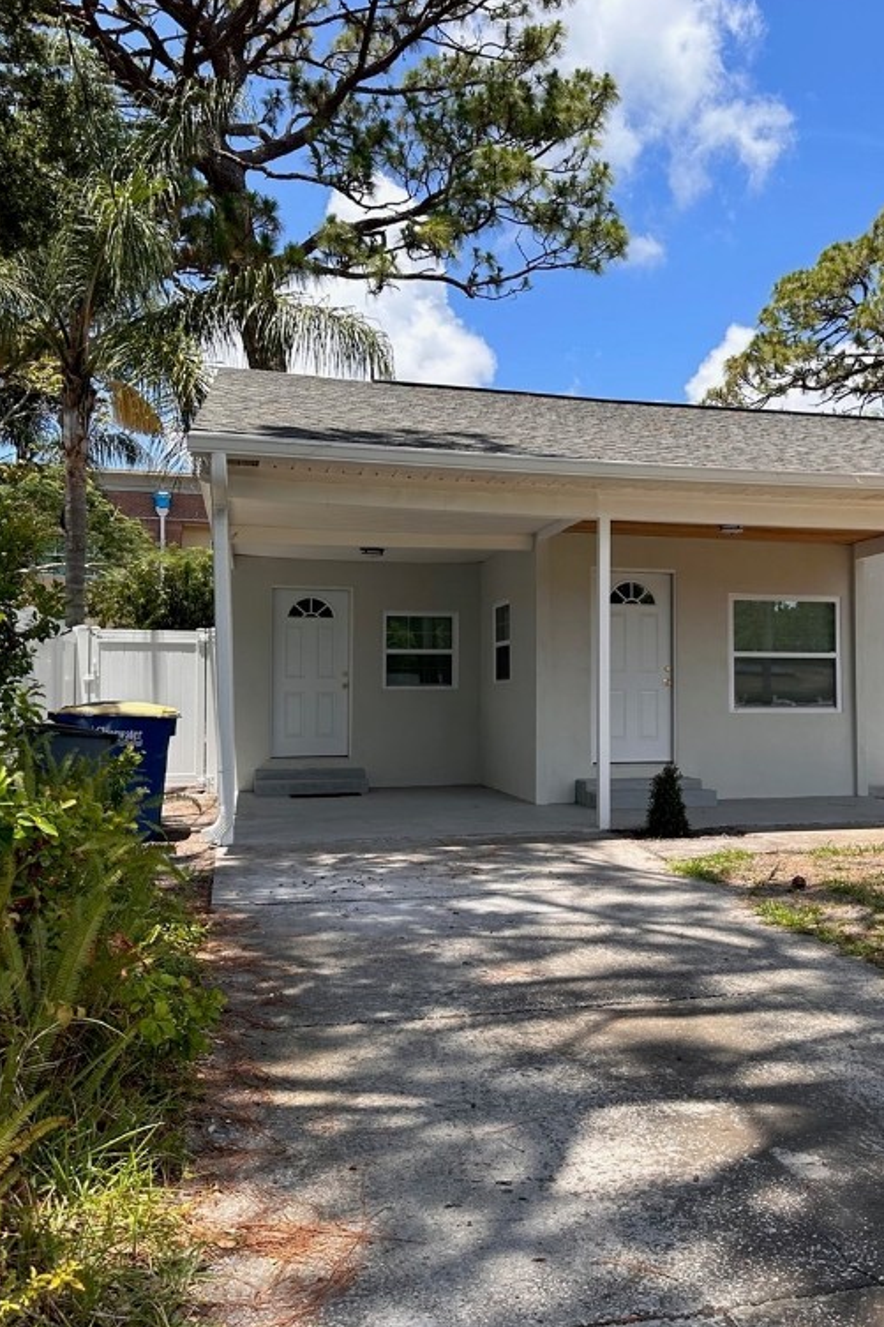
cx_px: 630
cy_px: 665
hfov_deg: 38.2
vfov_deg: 55.8
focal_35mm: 34
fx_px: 1253
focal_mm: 6.86
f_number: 1.78
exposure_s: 1/2967
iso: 80
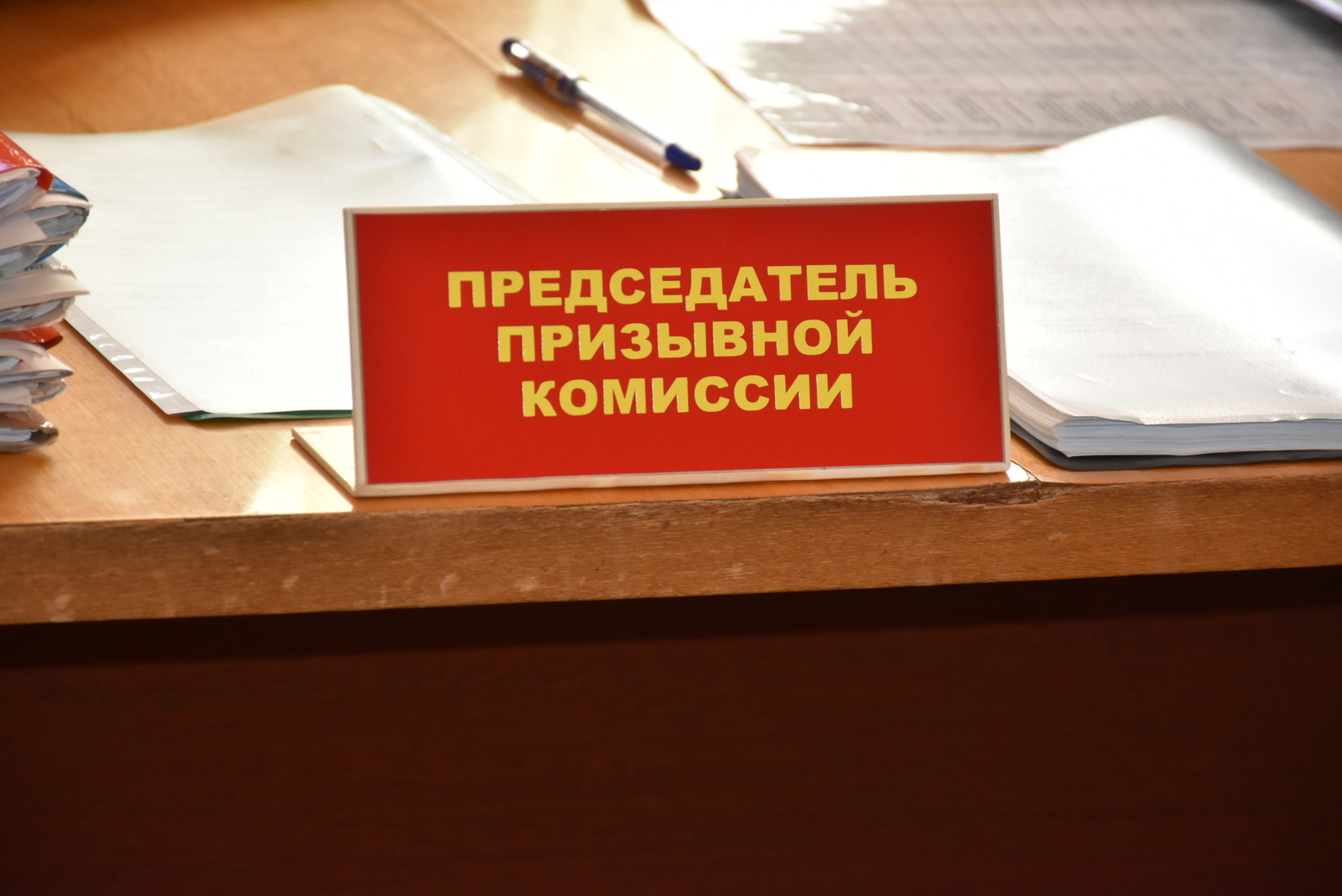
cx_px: 671
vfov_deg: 6.5
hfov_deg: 9.8
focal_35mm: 210
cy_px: 448
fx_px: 7831
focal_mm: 140
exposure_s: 1/125
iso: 1100
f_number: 5.6
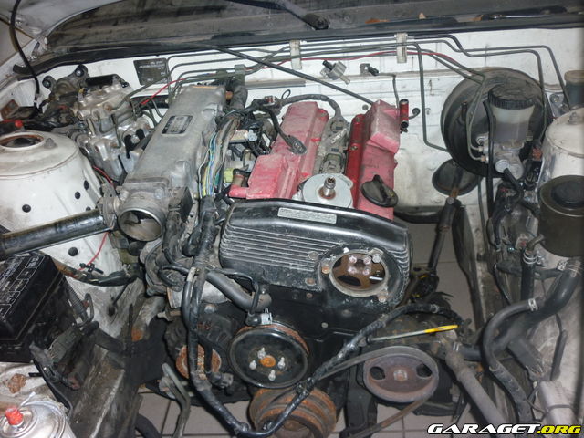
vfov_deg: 42.9
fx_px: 557
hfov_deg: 55.4
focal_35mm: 33
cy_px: 219
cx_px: 292
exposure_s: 1/125
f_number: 2.8
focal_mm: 5.5
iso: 100
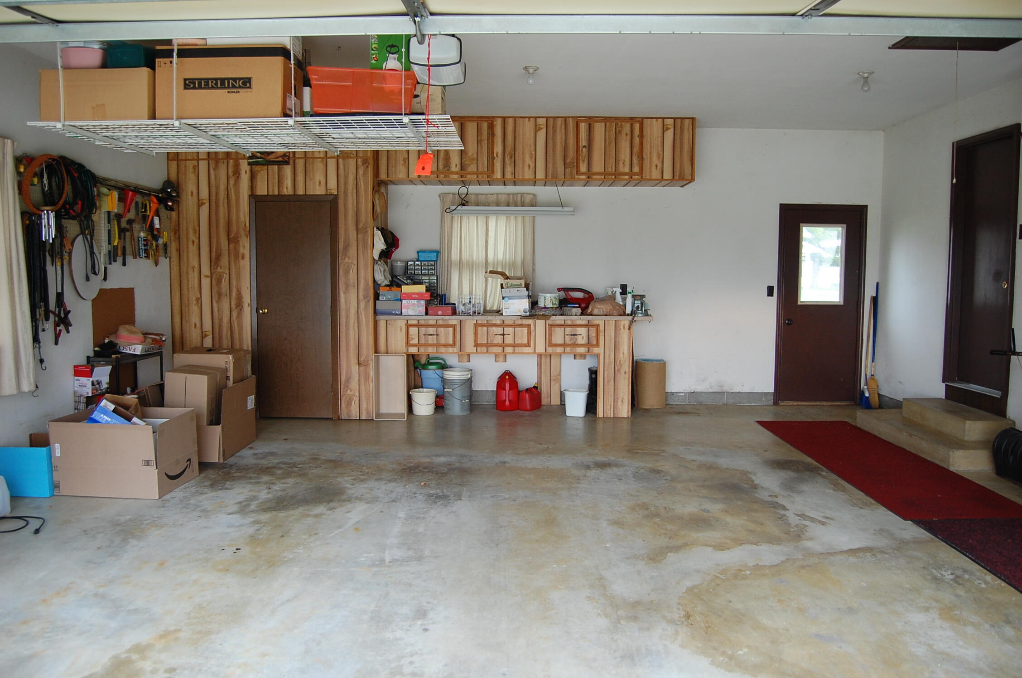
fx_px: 765
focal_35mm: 27
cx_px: 511
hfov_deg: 67.5
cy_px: 339
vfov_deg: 47.8
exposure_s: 1/80
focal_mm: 18
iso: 400
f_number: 4.5
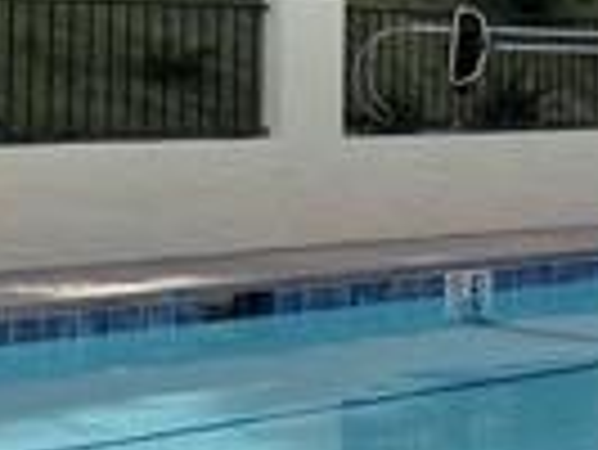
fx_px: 2161
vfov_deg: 11.9
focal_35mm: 125
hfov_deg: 12.6
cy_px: 198
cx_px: 1385
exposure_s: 1/5556
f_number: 1.6
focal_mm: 4.2
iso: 32
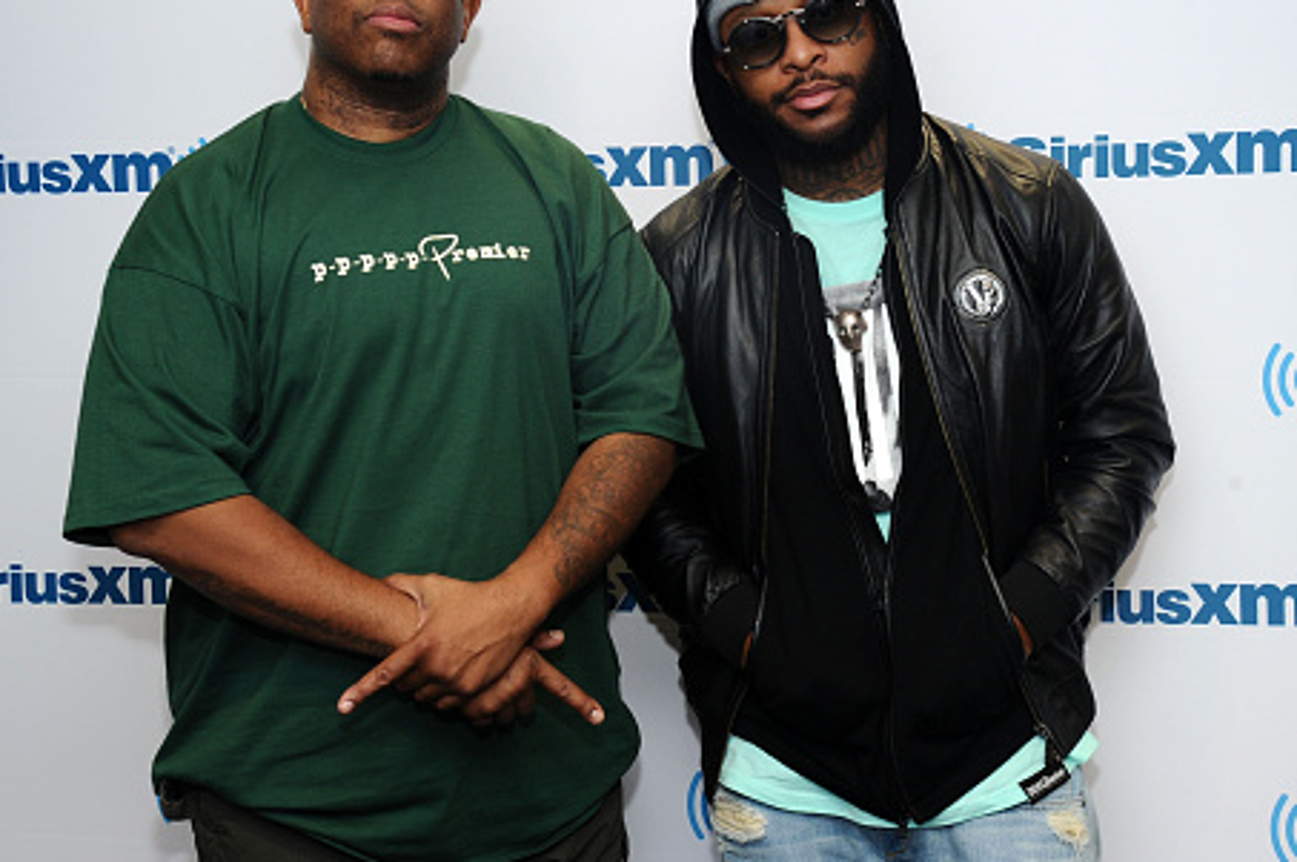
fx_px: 2267
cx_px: 659
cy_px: 311
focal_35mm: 63
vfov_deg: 21.5
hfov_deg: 31.9
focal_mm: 48
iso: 800
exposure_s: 1/125
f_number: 6.3
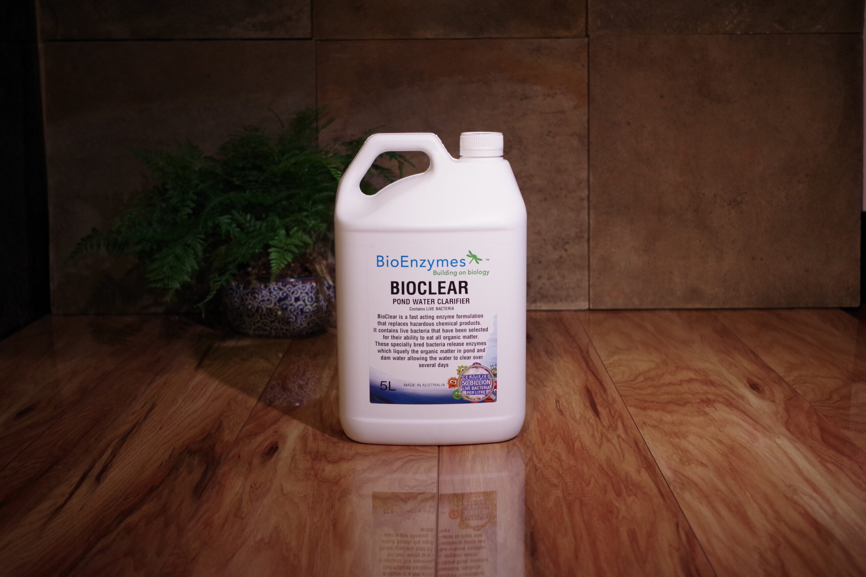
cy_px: 288
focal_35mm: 46
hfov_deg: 42.7
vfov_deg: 29.2
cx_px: 433
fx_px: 1107
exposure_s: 1/125
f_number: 4
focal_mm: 30.63
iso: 1600
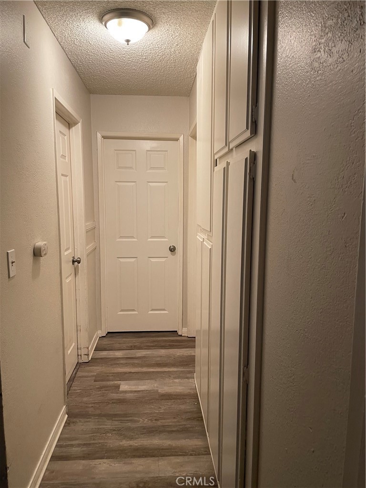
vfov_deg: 67.3
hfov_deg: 53.1
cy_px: 244
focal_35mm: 26
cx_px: 183
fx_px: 367
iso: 100
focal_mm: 4.2
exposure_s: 1/60
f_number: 1.6
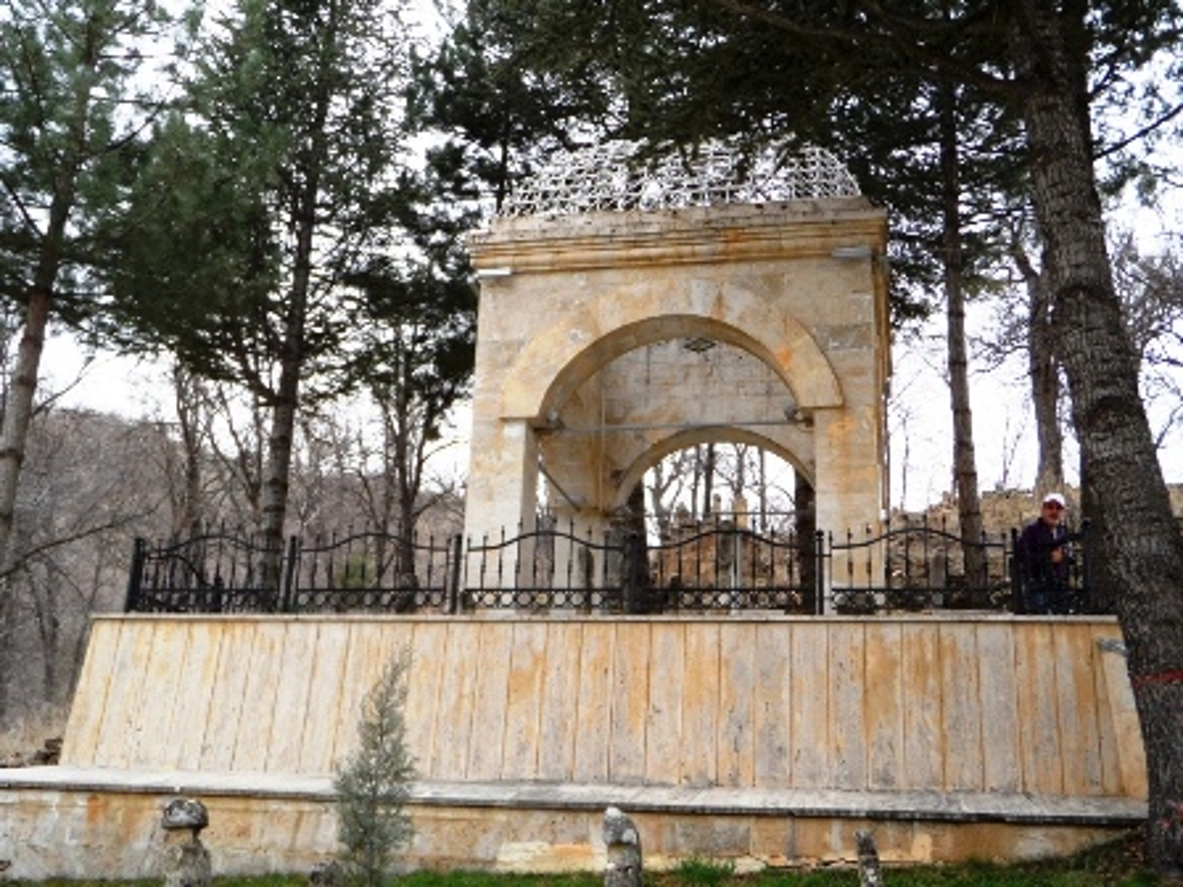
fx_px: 1401
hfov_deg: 45.8
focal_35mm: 41
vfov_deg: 35.1
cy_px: 444
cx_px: 592
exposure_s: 1/350
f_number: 3.7
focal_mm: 6.8
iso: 80
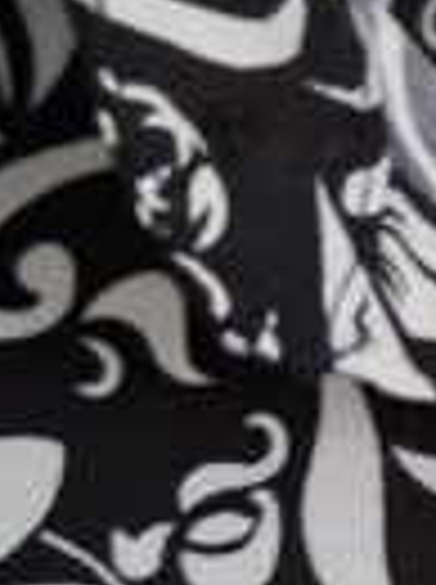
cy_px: 446
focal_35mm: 142
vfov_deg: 13.9
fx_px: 2393
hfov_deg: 9.4
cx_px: 1016
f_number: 1.8
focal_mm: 5.54
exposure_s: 1/25
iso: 800
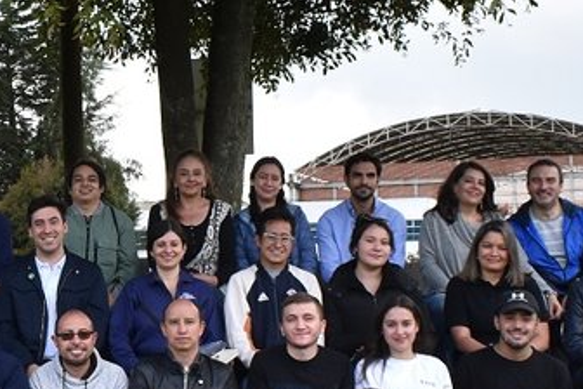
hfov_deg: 18.6
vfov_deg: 12.7
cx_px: 3
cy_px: 304
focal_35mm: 107
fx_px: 1733
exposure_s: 1/500
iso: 800
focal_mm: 20
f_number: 8
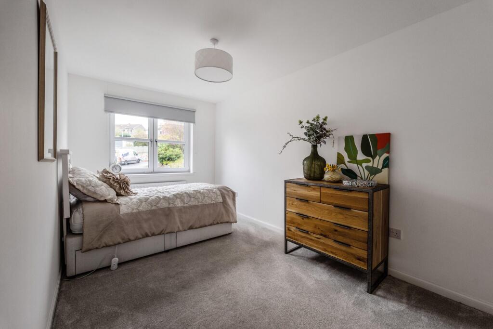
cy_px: 164
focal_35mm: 14
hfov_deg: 104.2
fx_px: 192
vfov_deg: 81.2
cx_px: 246
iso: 640
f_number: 8
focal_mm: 14
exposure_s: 1/20
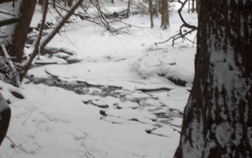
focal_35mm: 68
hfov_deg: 30.2
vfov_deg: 19.1
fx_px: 467
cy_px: 83
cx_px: 117
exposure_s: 1/60
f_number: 4.9
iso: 80
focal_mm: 10.3
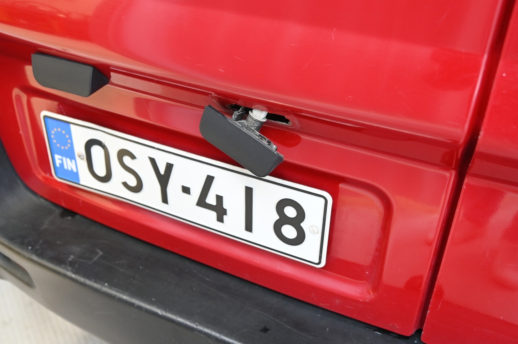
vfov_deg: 35.0
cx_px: 268
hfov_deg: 50.7
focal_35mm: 38
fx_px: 546
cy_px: 160
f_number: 4
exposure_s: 1/40
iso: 2000
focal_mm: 34
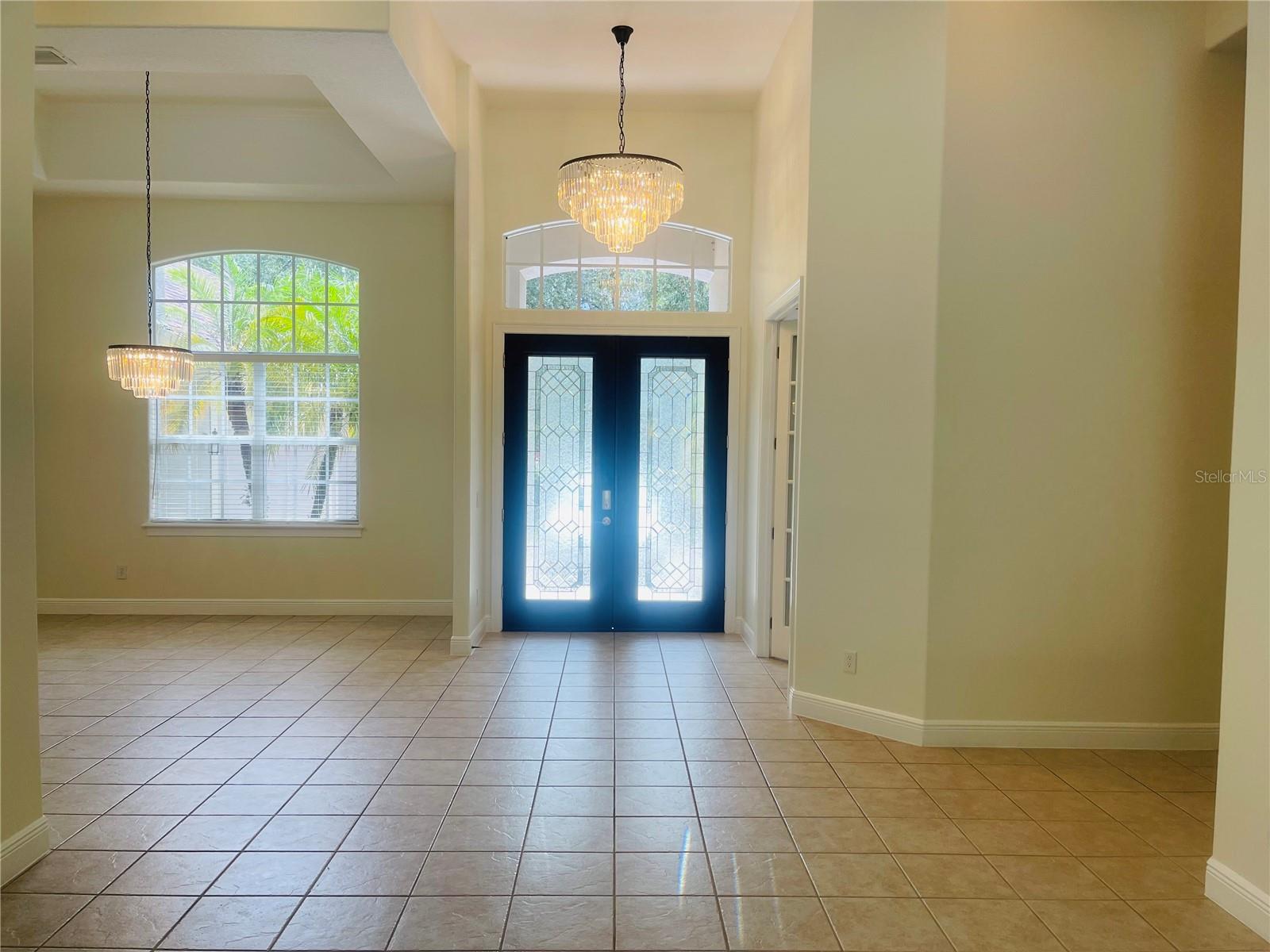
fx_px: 917
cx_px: 635
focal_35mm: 25
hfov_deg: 69.4
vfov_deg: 54.9
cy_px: 476
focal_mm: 5.1
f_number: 1.6
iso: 32
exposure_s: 1/243
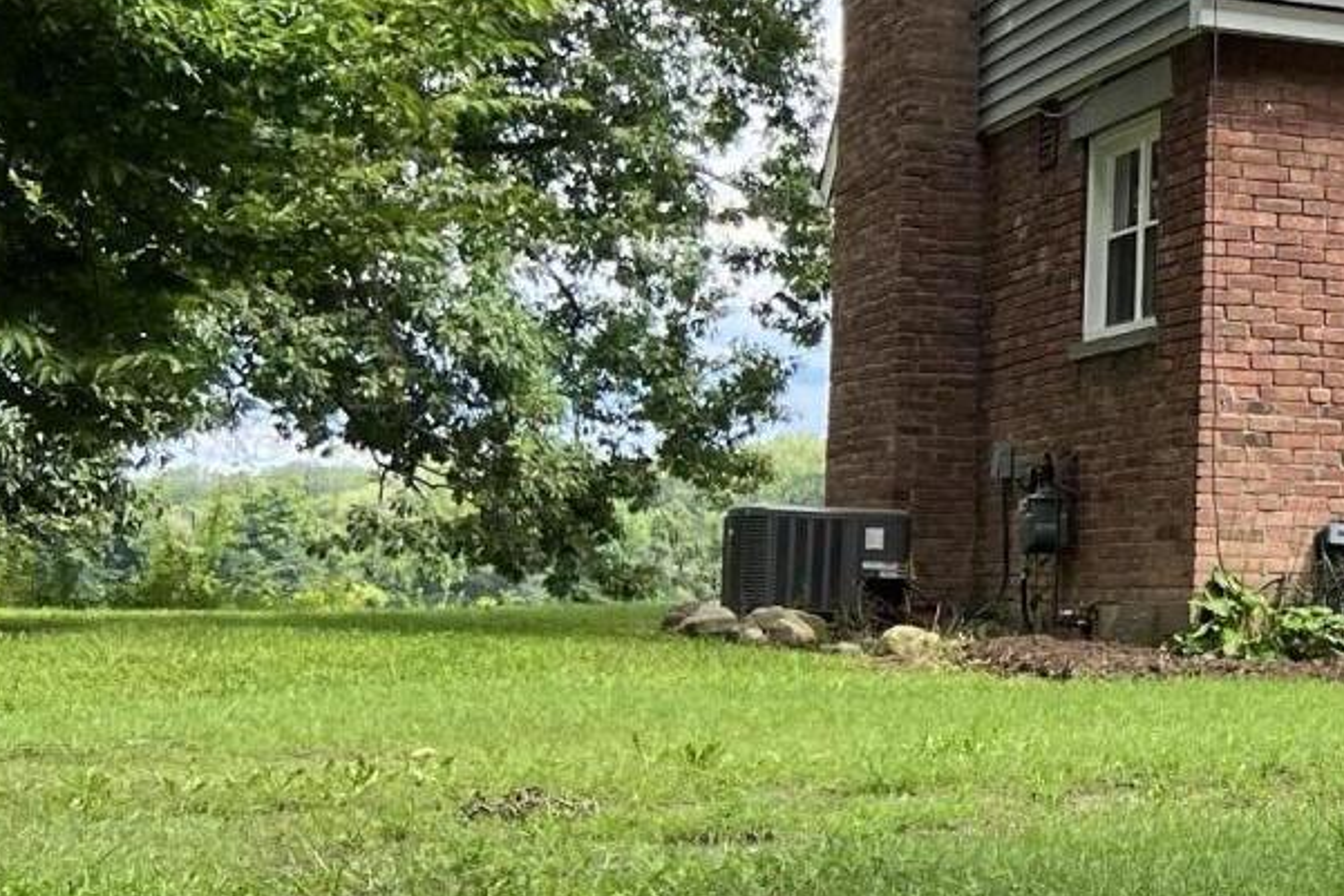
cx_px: 1921
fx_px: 3361
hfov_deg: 20.0
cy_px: 471
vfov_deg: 15.2
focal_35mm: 90
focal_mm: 5.7
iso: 50
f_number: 1.5
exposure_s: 1/1048
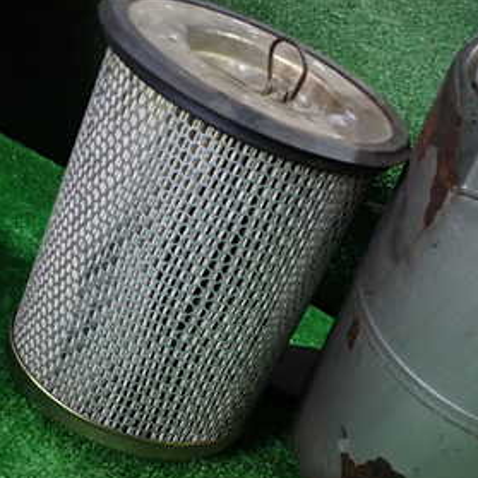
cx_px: 348
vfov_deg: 29.8
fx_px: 890
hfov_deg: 29.7
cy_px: 327
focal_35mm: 57
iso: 320
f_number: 2.3
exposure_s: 1/30
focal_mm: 5.4
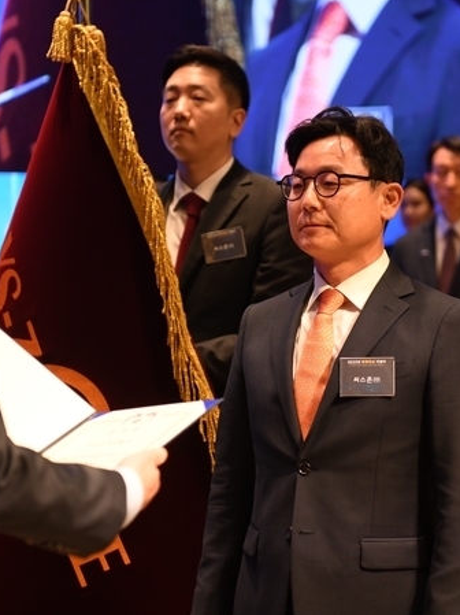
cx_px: 261
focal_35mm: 102
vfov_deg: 19.3
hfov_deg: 14.5
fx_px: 1810
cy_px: 308
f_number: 2.8
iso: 800
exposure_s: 1/160
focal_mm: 70
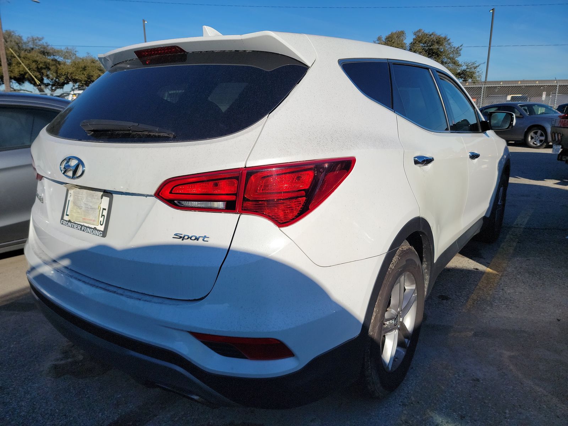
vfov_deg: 56.8
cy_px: 213
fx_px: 394
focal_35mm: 24
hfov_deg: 71.6
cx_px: 284
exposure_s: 1/1605
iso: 50
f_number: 1.8
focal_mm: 6.7
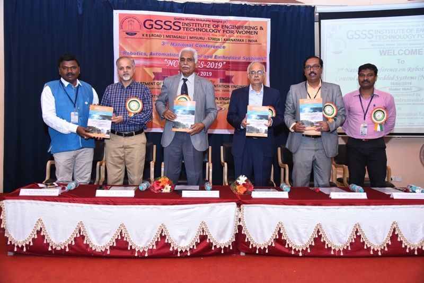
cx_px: 212
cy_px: 142
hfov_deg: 61.9
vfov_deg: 43.6
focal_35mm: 30
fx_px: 353
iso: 1600
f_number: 5.6
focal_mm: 30
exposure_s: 1/160
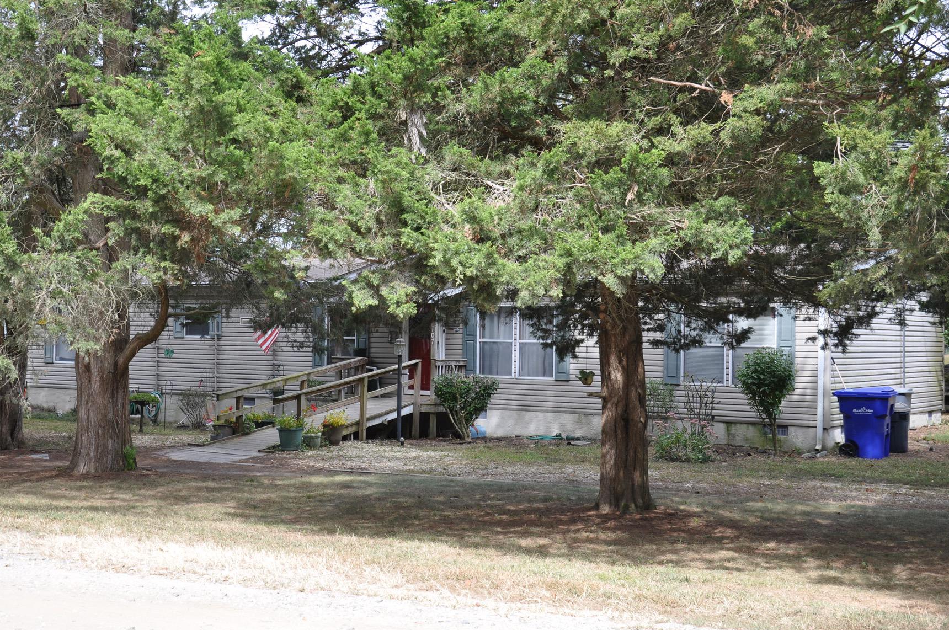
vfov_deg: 26.9
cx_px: 388
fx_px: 1316
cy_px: 304
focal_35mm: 50
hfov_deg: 39.5
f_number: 7.1
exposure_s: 1/200
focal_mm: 28
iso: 200
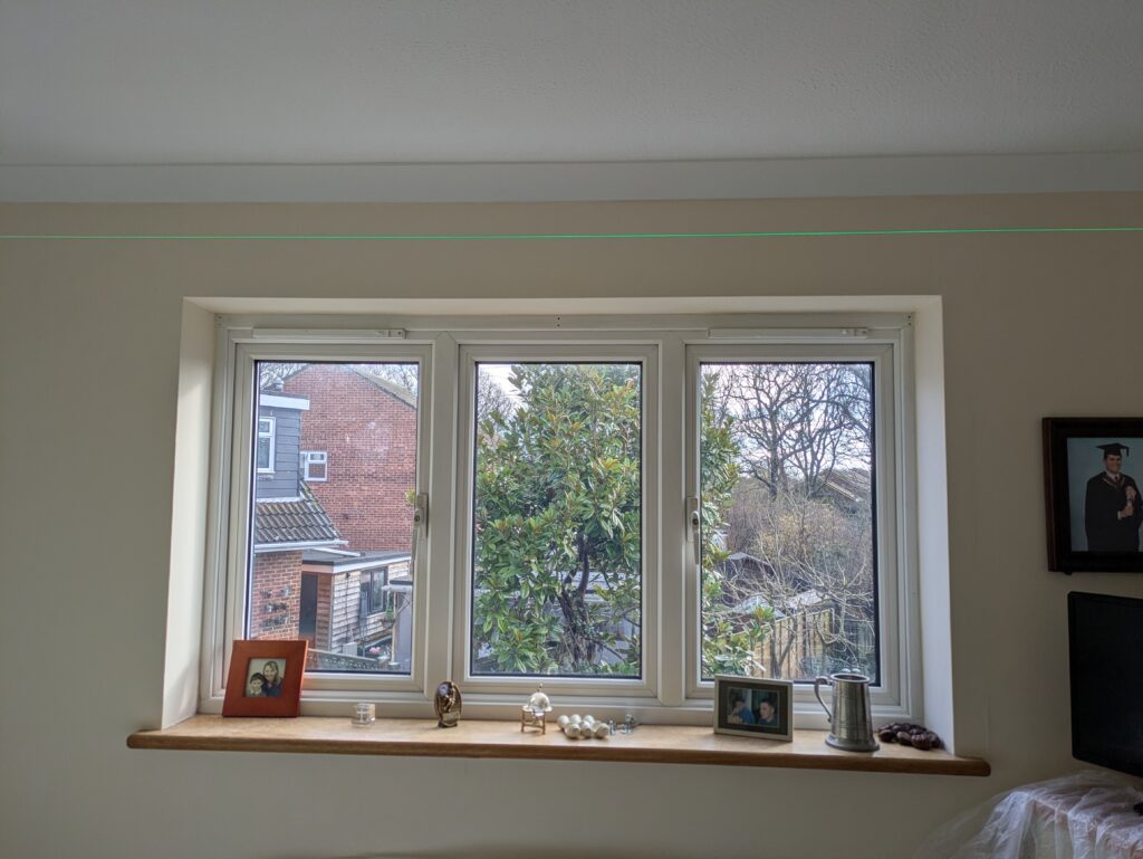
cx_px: 572
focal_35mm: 25
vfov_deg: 54.9
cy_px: 430
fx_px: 826
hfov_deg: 69.4
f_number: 1.89
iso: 45
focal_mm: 5.43
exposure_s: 1/522
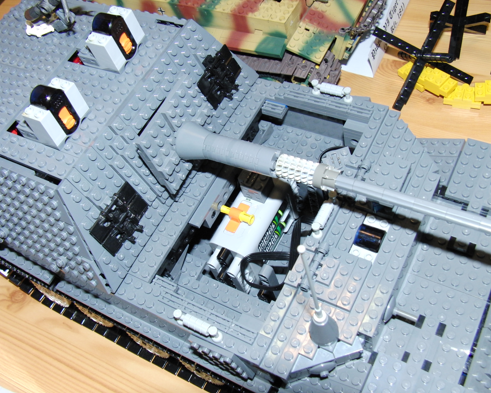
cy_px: 195
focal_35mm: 38
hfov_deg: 47.9
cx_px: 231
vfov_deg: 39.2
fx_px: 552
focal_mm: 7.3
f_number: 3.8
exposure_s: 1/60
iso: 200
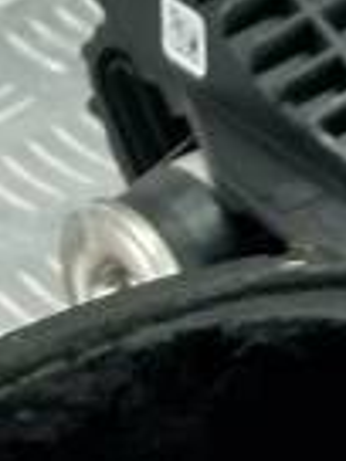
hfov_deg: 7.9
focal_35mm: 188
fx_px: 2506
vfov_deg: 10.0
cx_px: 105
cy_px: 807
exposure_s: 1/50
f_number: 1.8
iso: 100
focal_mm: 4.6
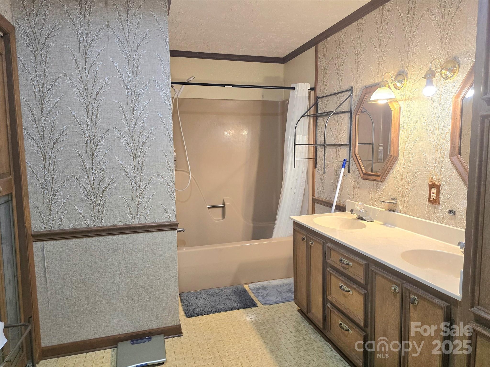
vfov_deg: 58.9
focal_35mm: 23
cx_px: 245
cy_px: 184
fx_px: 325
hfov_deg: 73.9
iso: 320
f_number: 1.7
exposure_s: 1/120
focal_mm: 6.3
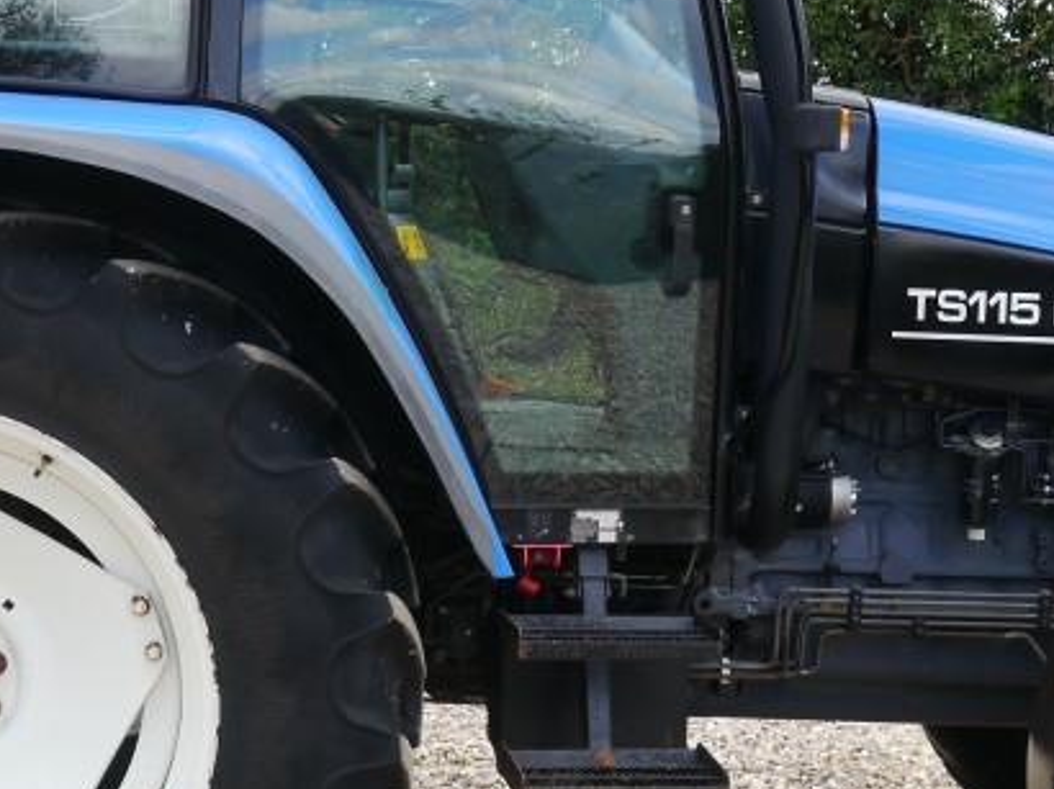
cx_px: 573
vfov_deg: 19.6
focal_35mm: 75
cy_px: 329
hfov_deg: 26.0
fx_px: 2282
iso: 160
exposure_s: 1/200
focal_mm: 15
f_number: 5
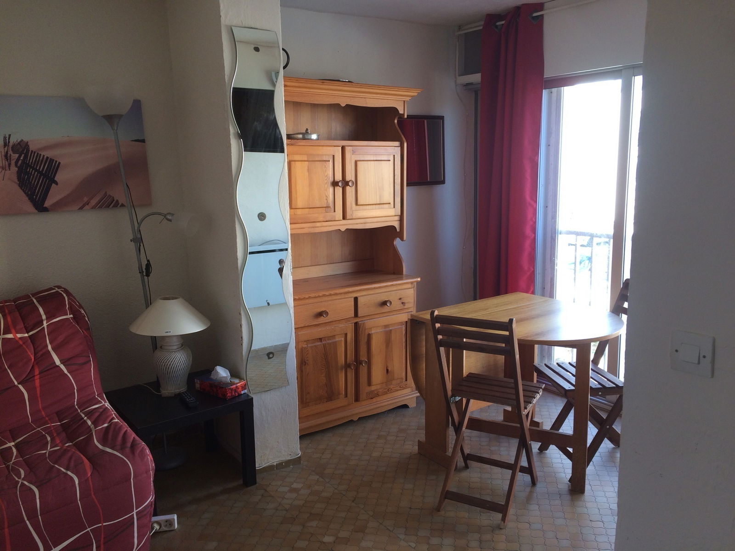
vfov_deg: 48.2
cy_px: 276
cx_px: 368
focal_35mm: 29
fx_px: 616
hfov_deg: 61.7
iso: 50
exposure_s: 1/100
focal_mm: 4.15
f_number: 2.2
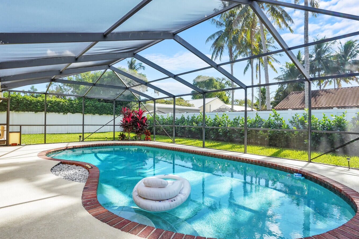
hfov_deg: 86.9
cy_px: 118
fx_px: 189
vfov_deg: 64.6
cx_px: 182
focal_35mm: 19
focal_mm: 16
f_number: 8
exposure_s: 1/640
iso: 800
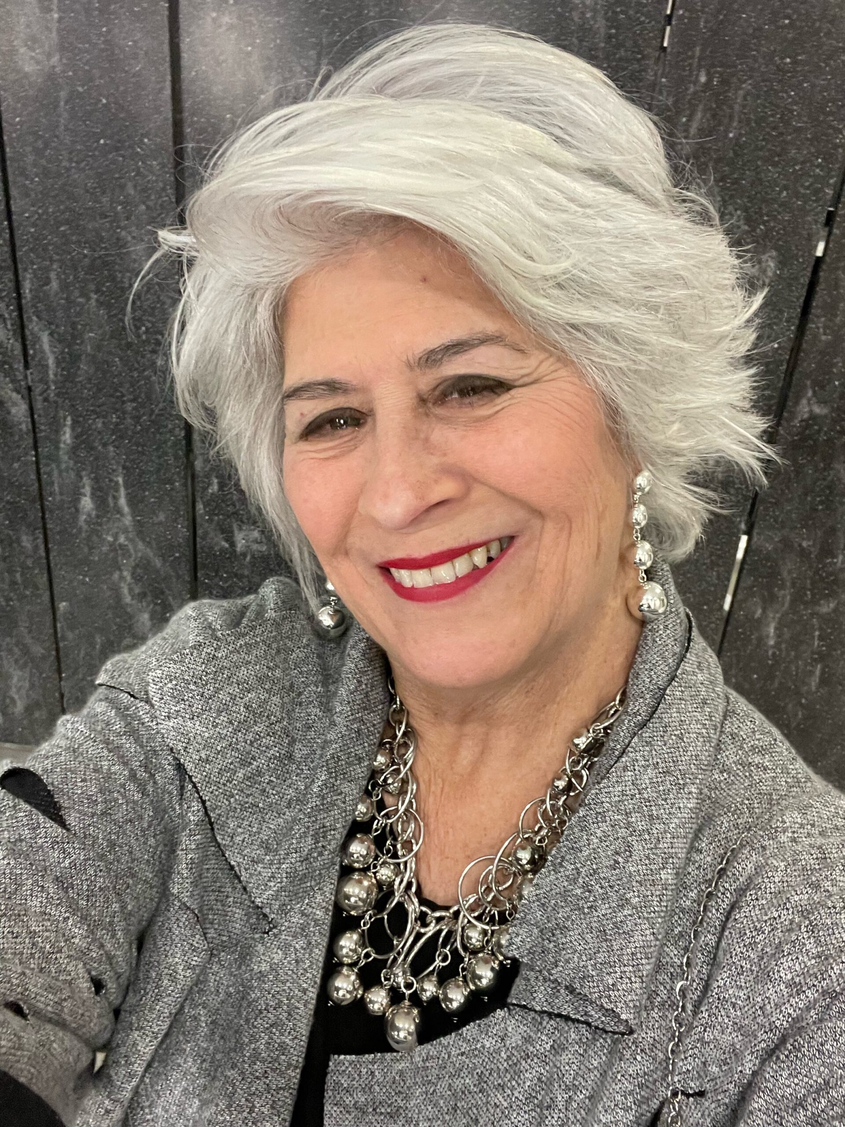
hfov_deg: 46.8
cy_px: 564
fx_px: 976
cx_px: 422
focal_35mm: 30
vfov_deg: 60.0
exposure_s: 1/30
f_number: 2.2
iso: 320
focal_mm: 2.71
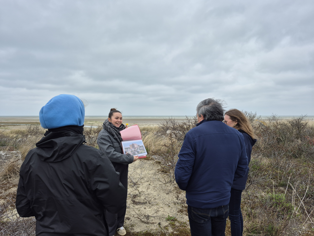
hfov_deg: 73.9
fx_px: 209
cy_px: 118
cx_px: 157
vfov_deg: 58.9
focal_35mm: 23
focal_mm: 5.4
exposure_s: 1/930
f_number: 1.8
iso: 25
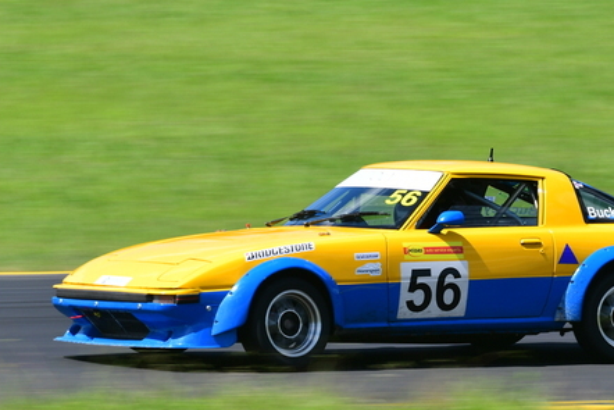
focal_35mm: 1032
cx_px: 390
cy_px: 136
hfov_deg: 2.0
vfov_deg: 1.3
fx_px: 17606
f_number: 11
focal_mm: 380
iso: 100
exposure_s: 1/125
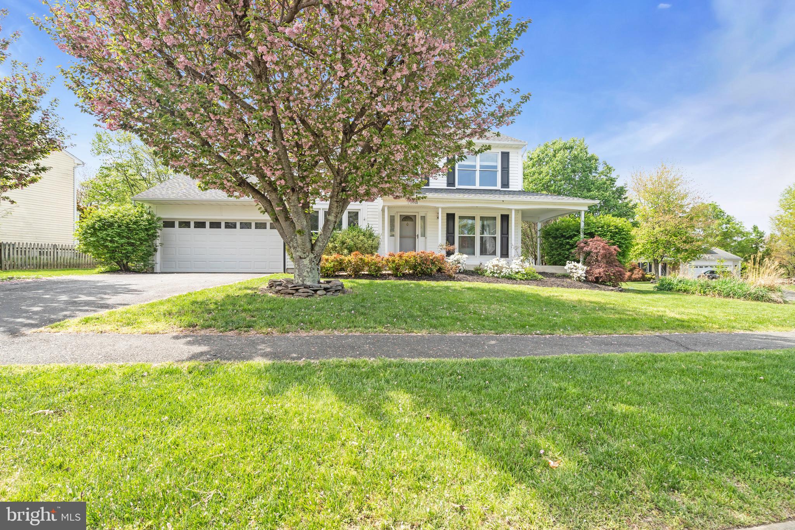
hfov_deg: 96.7
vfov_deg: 73.7
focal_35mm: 16
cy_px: 265
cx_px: 398
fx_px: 353
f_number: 7.1
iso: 320
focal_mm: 16
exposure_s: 1/320
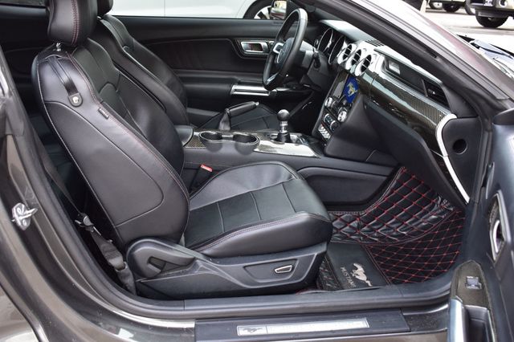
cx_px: 257
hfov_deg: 49.6
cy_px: 171
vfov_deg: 34.2
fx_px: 557
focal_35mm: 39
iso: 560
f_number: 6.3
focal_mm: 26
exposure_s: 1/15
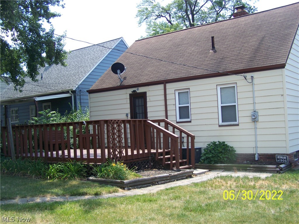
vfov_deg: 37.7
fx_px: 328
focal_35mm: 38
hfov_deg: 49.0
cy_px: 112
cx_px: 150
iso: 64
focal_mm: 6.3
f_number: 2.8
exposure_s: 1/200
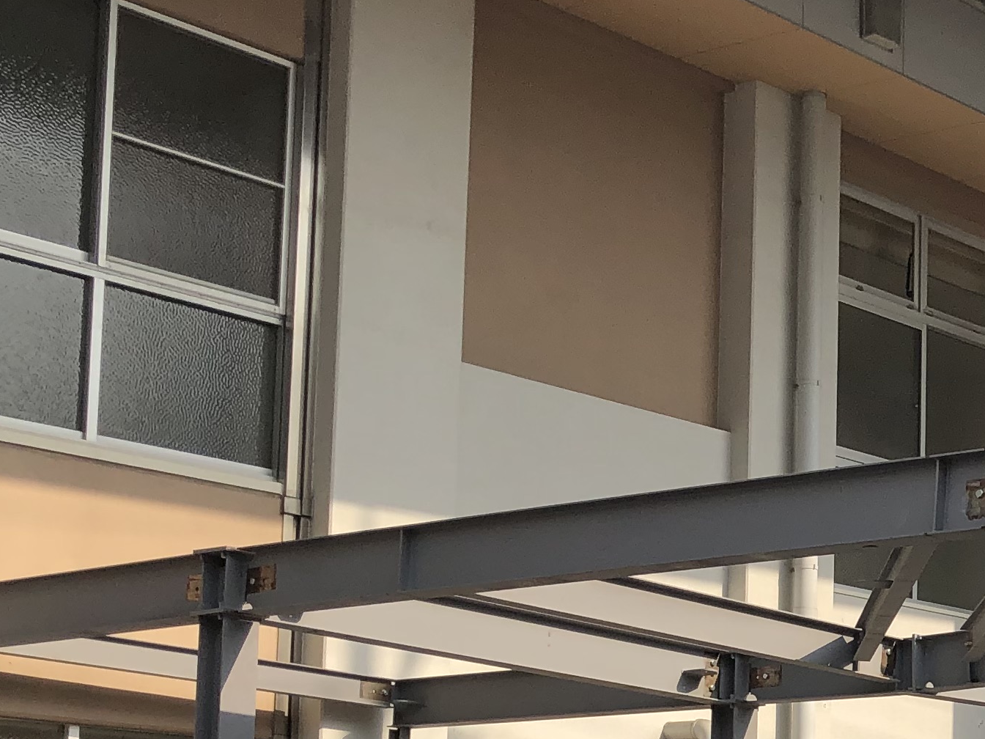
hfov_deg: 20.9
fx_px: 2390
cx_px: 1333
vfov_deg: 17.2
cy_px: 729
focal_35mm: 84
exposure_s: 1/1021
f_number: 1.8
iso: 20
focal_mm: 3.99
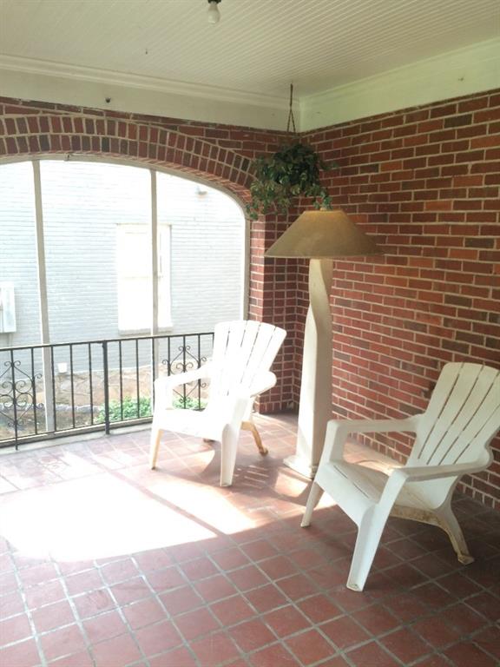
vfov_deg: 61.7
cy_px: 334
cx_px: 250
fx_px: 559
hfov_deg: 48.2
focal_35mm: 29
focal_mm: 4.15
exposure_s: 1/120
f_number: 2.2
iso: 64
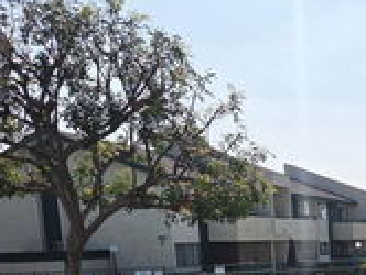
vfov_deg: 22.6
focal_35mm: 59
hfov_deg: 30.0
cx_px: 380
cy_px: 343
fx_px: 625
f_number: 1.8
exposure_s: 1/7891
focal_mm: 5.4
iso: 64
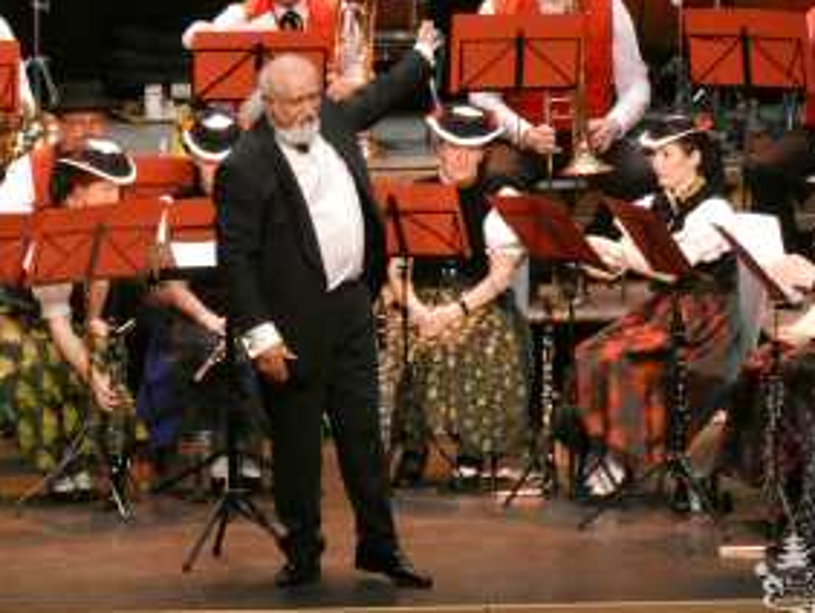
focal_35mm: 388
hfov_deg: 5.1
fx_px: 9143
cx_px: 298
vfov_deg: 3.8
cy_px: 240
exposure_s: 1/80
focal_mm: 49.1
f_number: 5.5
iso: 1600
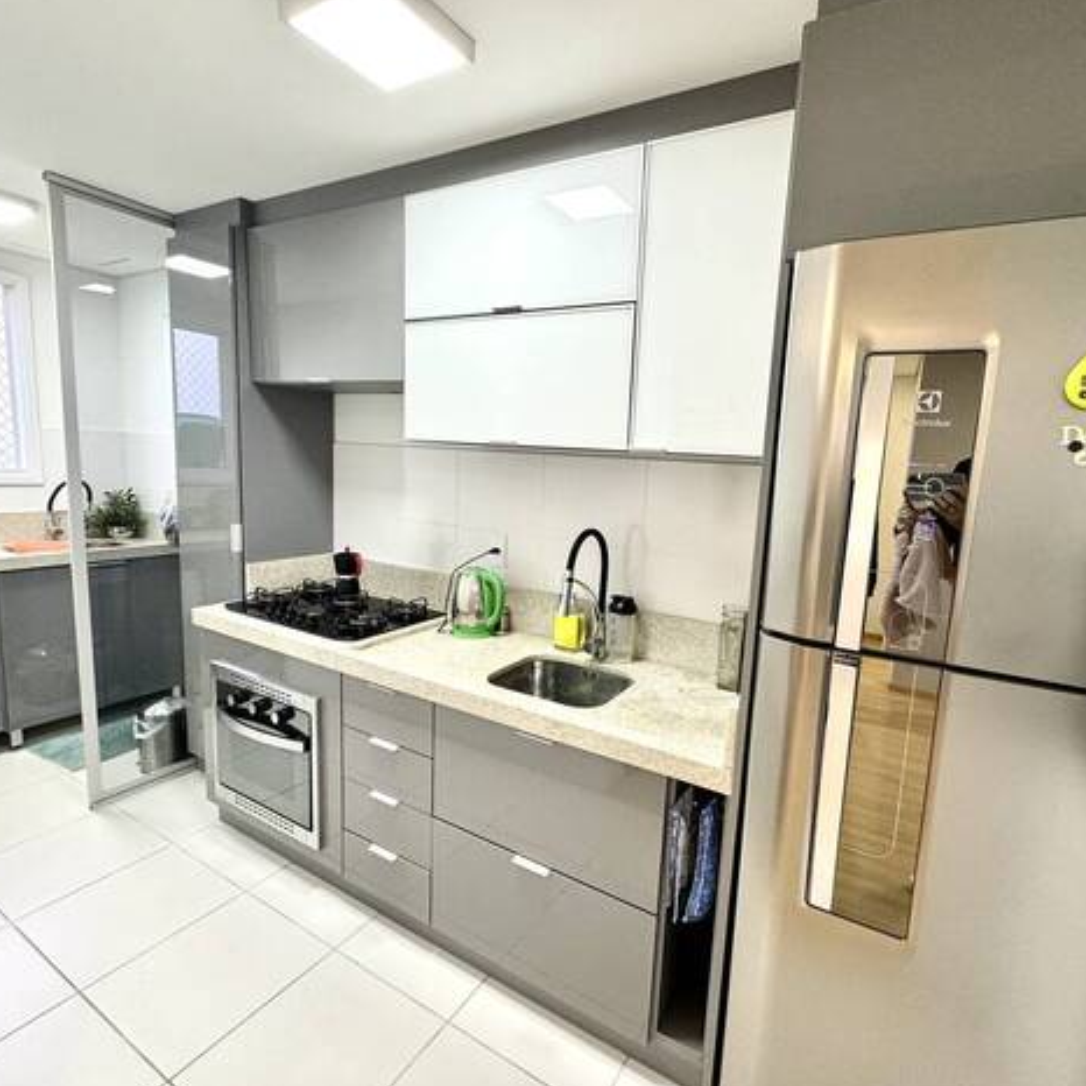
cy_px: 543
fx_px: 603
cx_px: 601
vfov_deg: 84.0
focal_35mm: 17
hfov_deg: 83.7
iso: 200
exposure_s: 1/60
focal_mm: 2.22
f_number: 2.2
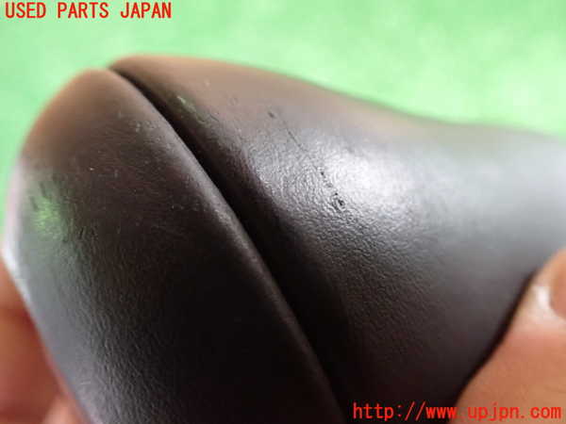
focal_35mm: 30
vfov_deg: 46.8
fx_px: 491
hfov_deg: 60.0
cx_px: 283
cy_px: 212
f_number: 2.3
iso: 1250
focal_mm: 5.4
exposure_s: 1/30
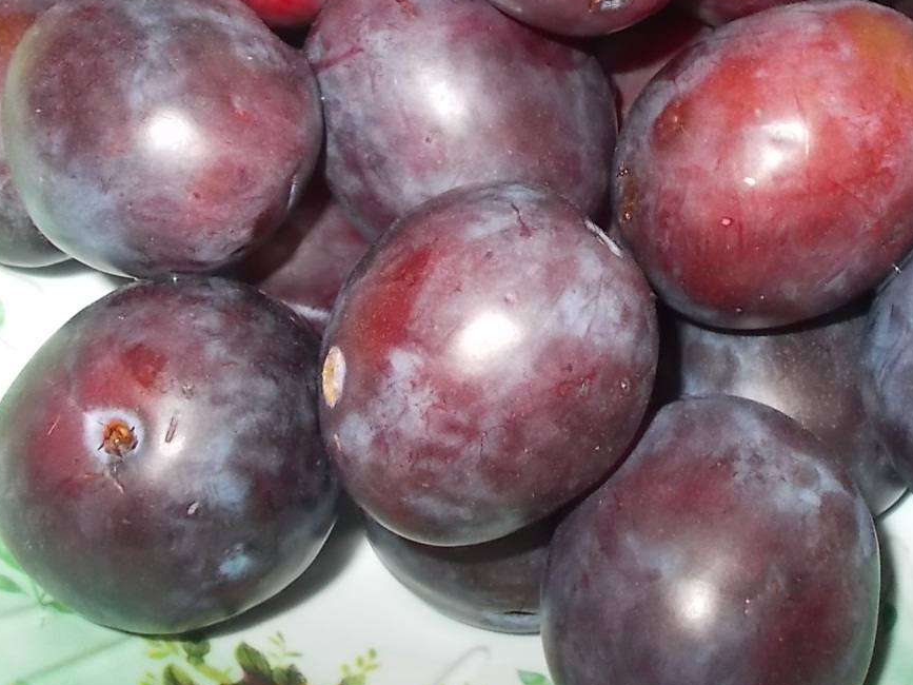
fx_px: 1266
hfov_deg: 39.4
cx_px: 565
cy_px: 67
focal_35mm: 48
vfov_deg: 29.0
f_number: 3.2
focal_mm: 4.6
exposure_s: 1/25
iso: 200
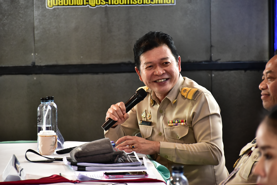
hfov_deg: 12.2
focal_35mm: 168
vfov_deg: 8.2
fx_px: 1293
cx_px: 138
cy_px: 92
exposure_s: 1/60
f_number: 5.6
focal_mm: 112
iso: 1250
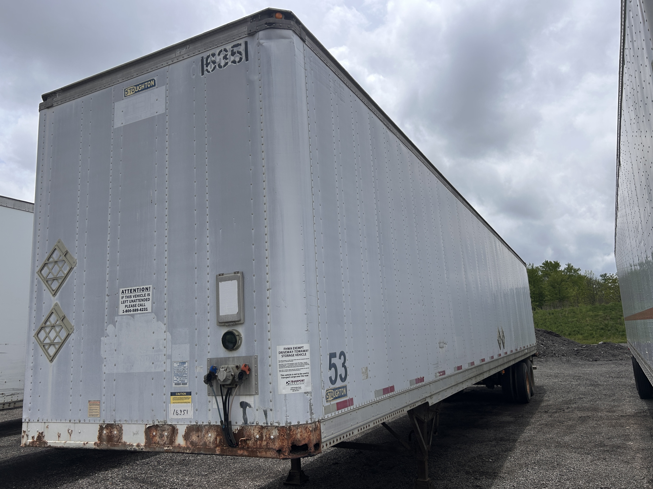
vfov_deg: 53.1
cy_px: 244
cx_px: 326
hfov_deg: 67.3
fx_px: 490
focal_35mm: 26
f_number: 1.5
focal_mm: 5.7
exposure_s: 1/8696
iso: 50
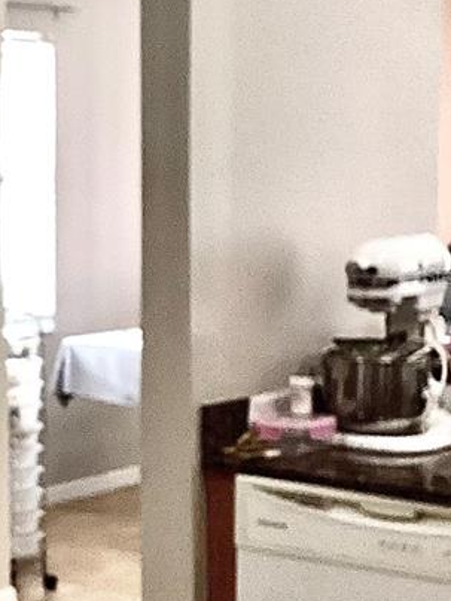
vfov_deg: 21.3
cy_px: 275
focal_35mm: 92
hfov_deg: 15.3
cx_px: -141
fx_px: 1598
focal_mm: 3.3
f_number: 2.4
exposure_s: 1/60
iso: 200
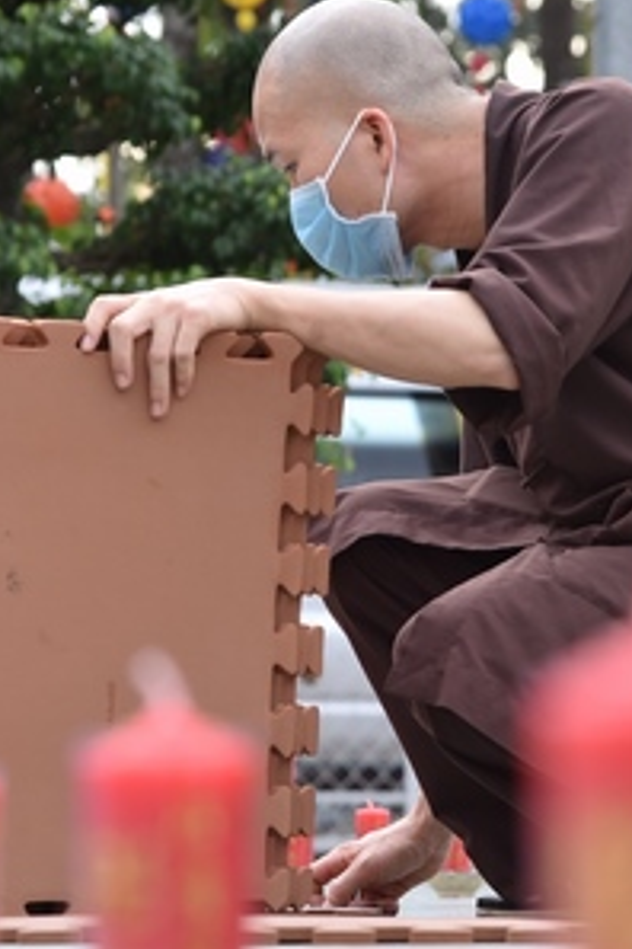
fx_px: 6056
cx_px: 345
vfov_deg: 8.9
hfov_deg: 6.0
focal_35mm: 230
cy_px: 358
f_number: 6.3
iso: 250
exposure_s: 1/200
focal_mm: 105
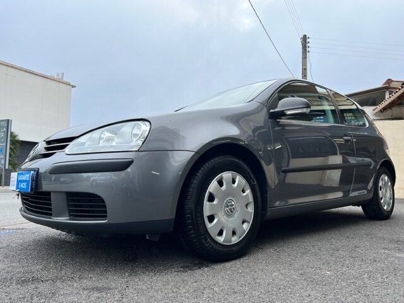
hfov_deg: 67.3
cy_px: 152
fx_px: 303
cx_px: 202
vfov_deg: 53.1
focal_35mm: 26
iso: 50
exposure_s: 1/1724
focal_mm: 5.7
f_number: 1.5
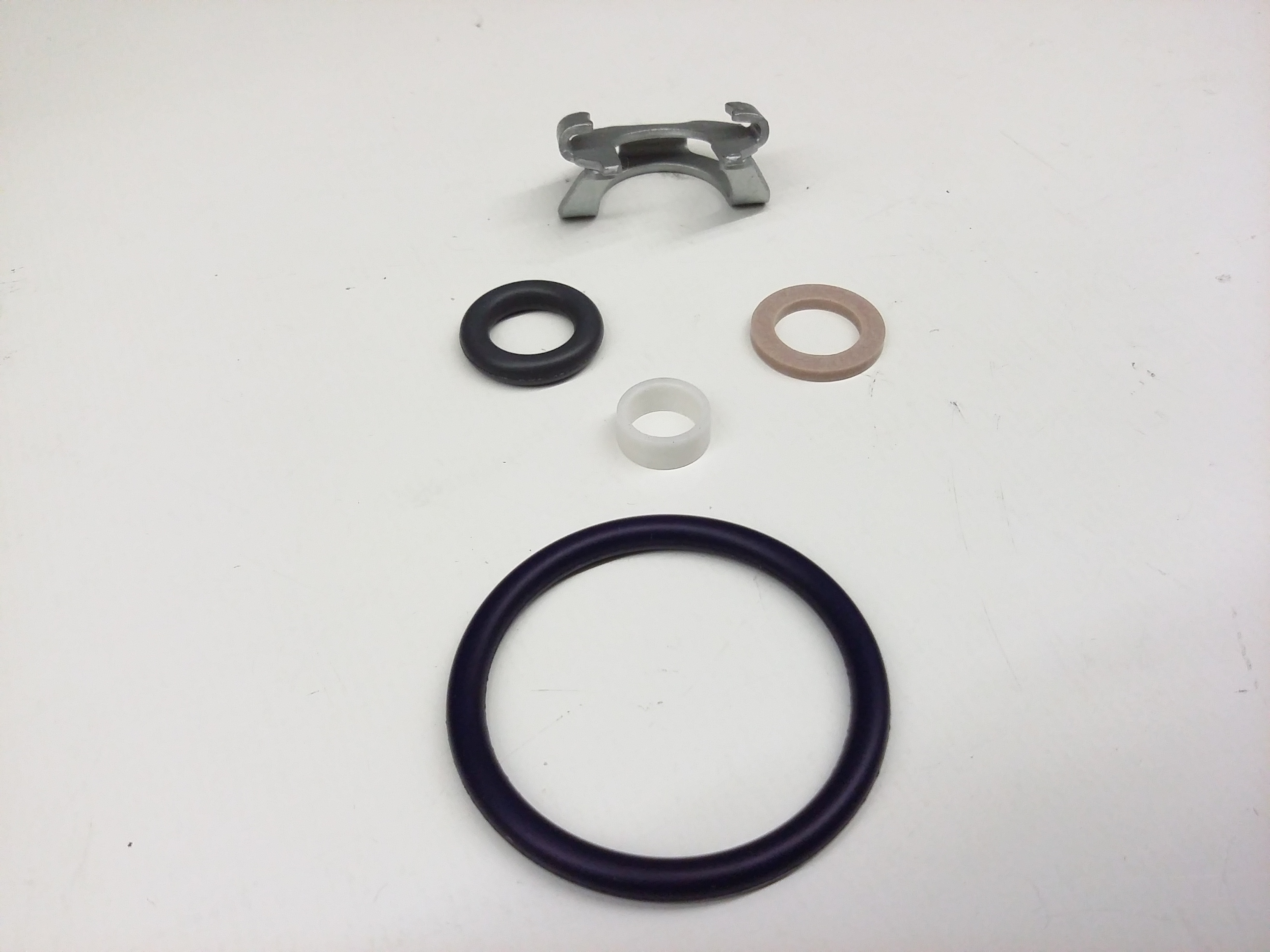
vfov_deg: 44.2
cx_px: 635
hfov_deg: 56.8
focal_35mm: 32
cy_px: 476
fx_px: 1174
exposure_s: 1/20
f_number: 2.4
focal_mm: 3.4
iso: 160
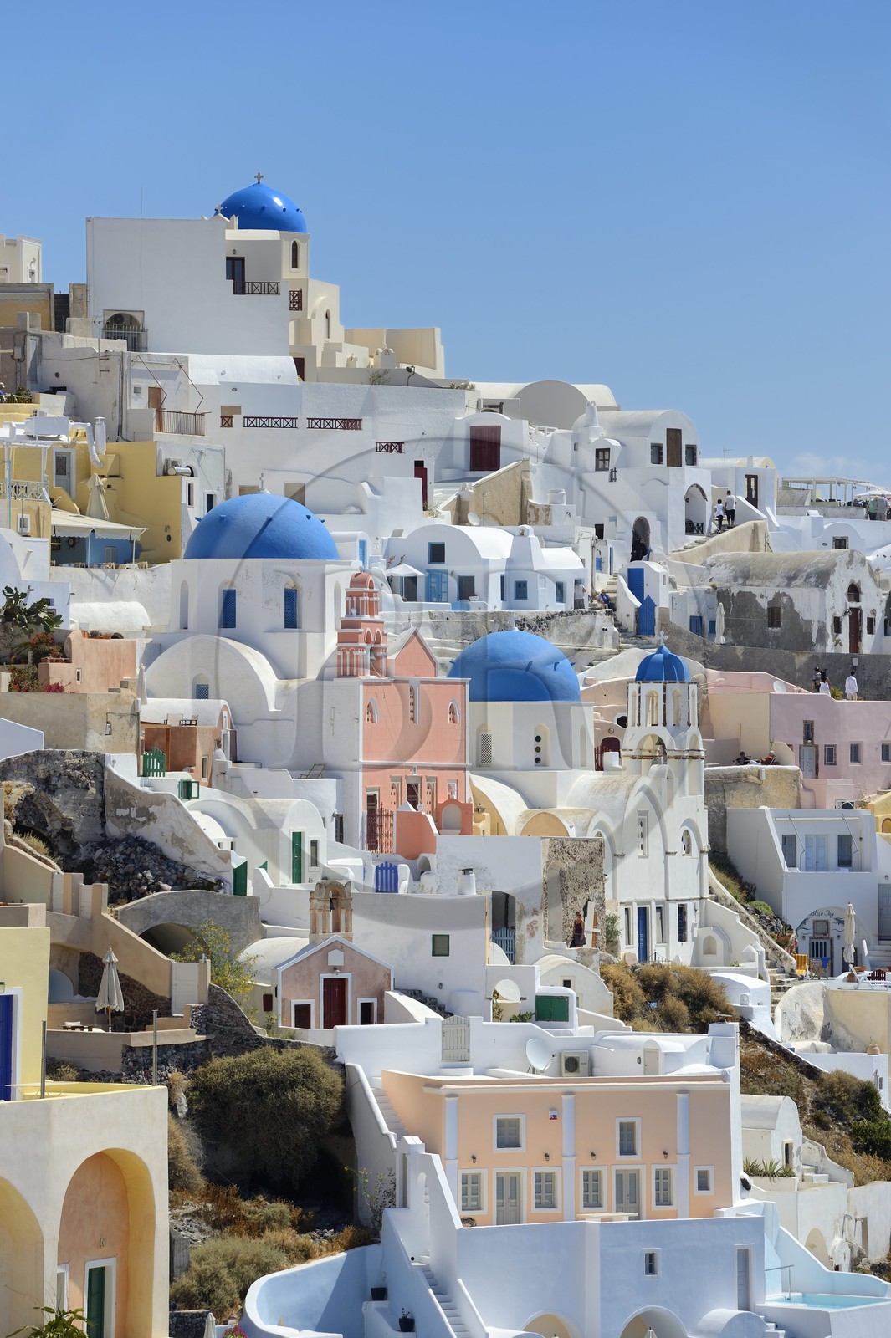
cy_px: 669
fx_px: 6689
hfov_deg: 7.6
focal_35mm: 180
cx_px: 446
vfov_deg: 11.4
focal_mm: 180
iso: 100
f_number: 9
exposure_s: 1/320
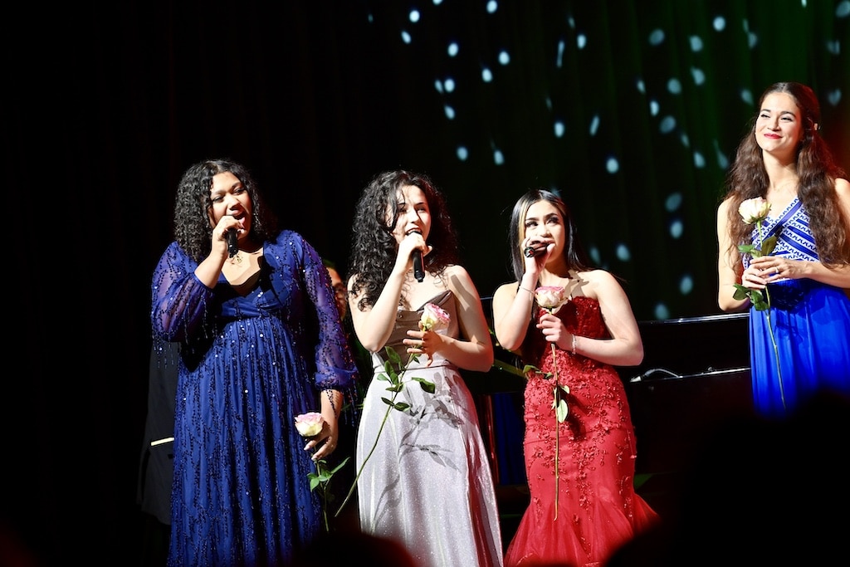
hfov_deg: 10.3
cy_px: 284
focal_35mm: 200
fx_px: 4723
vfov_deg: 6.9
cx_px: 425
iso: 1250
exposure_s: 1/100
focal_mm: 200
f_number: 4
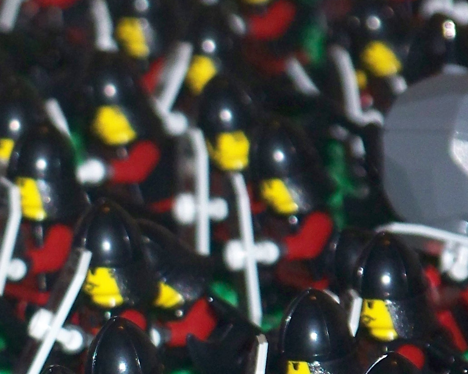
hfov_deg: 2.7
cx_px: -44
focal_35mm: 719
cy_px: 371
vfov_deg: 2.2
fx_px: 9959
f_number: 3.6
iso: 200
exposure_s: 1/40
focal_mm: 39.8
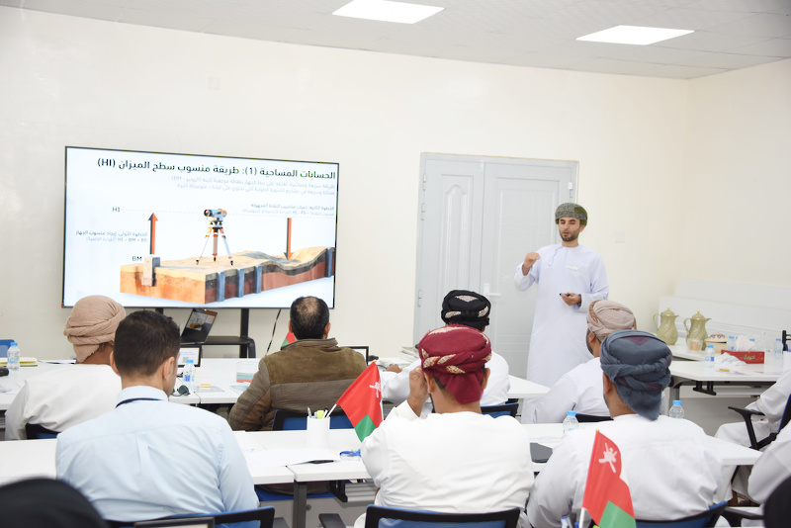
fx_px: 1055
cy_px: 264
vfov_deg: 28.1
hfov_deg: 41.1
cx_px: 396
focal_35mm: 48
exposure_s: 1/125
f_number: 4.2
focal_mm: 48
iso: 800
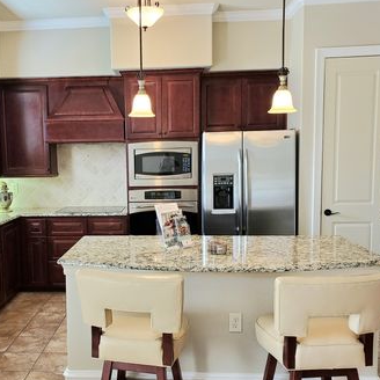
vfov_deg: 47.2
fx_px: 435
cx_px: 130
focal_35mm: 35
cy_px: 202
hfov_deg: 46.5
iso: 160
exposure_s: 1/39
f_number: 2.4
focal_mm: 4.3
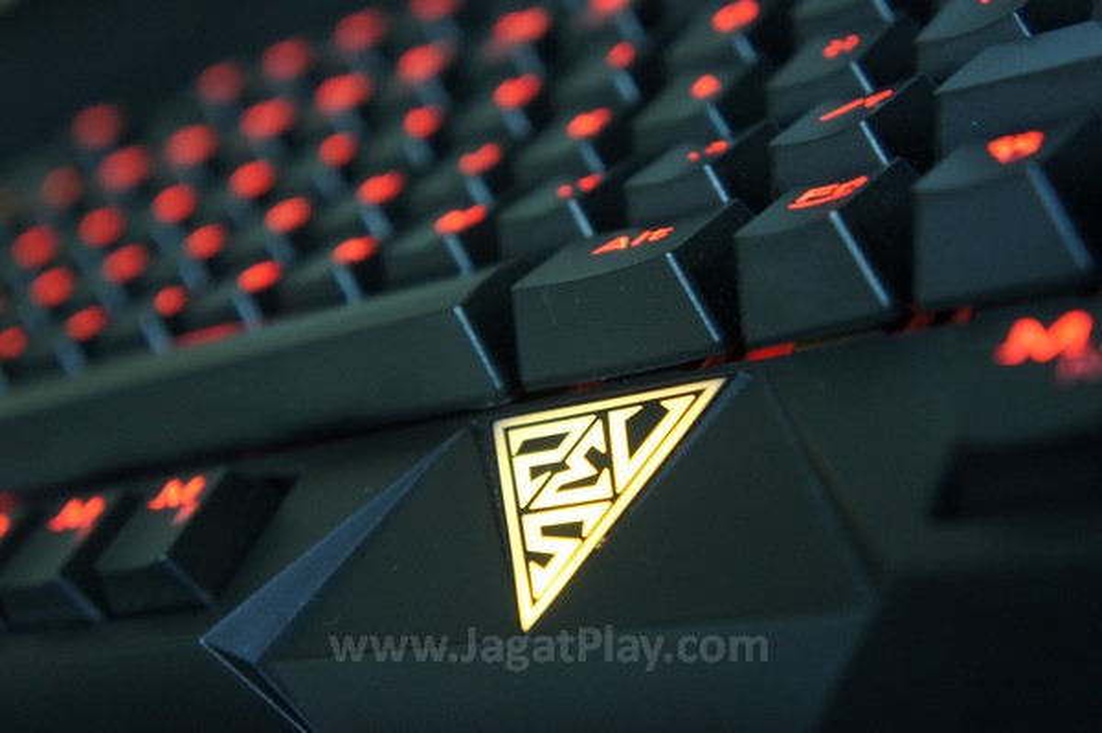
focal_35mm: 60
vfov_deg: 22.6
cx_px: 551
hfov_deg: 33.4
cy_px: 366
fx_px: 1835
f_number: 4.5
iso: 1600
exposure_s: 1/5
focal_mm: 40
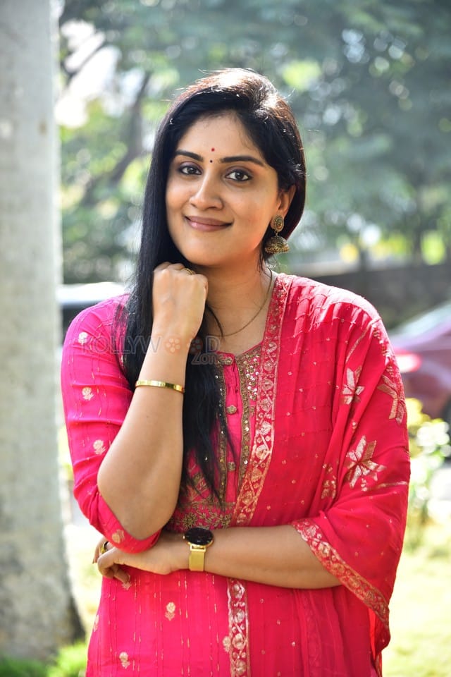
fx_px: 1973
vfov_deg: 19.5
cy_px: 338
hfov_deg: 13.0
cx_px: 226
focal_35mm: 105
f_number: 4
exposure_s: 1/160
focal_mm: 105
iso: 320
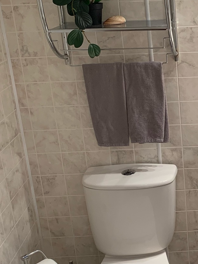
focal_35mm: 64
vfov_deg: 30.3
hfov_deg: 21.5
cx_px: 228
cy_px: 134
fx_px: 488
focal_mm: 4.25
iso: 80
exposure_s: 1/60
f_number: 1.8
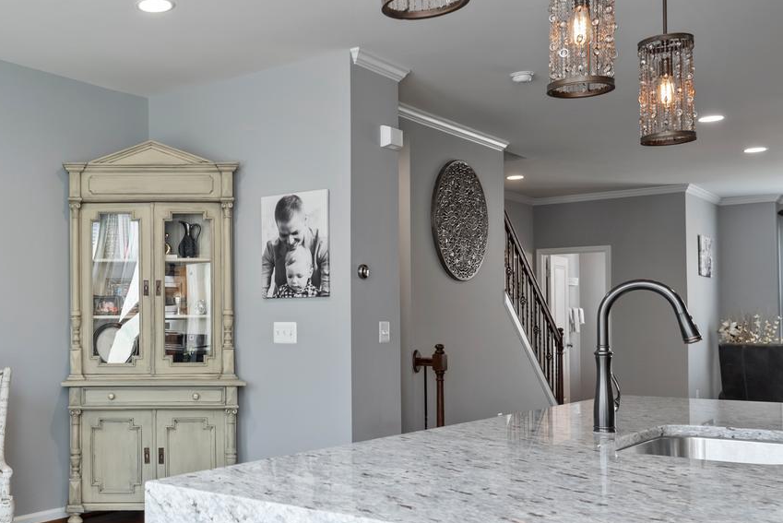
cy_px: 303
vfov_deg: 32.6
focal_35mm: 41
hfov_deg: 44.9
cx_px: 150
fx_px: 892
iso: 400
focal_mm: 17
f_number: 7.1
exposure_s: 1/13
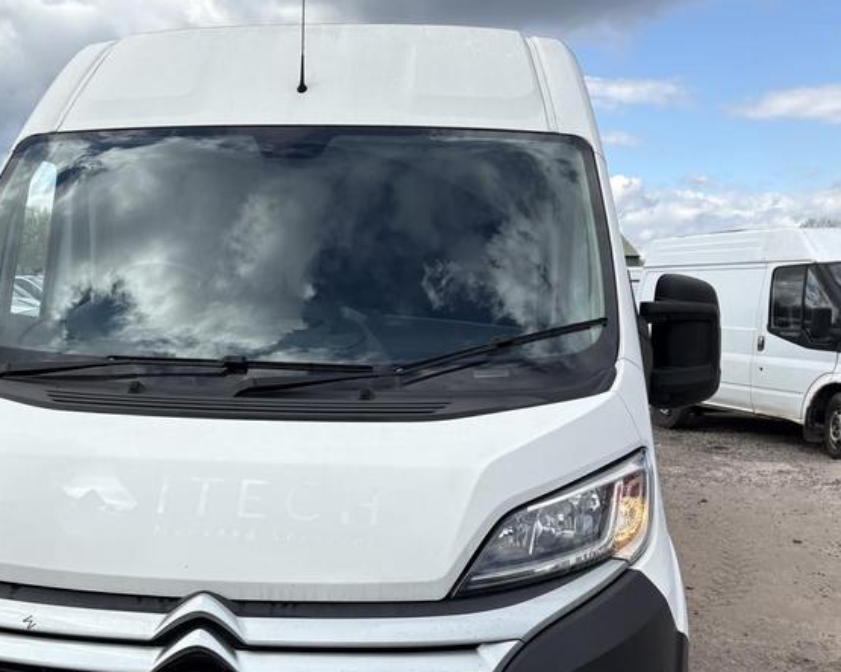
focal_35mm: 41
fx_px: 1021
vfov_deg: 36.2
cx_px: 309
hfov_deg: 44.4
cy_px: 427
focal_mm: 5.96
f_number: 1.6
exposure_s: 1/2747
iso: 50
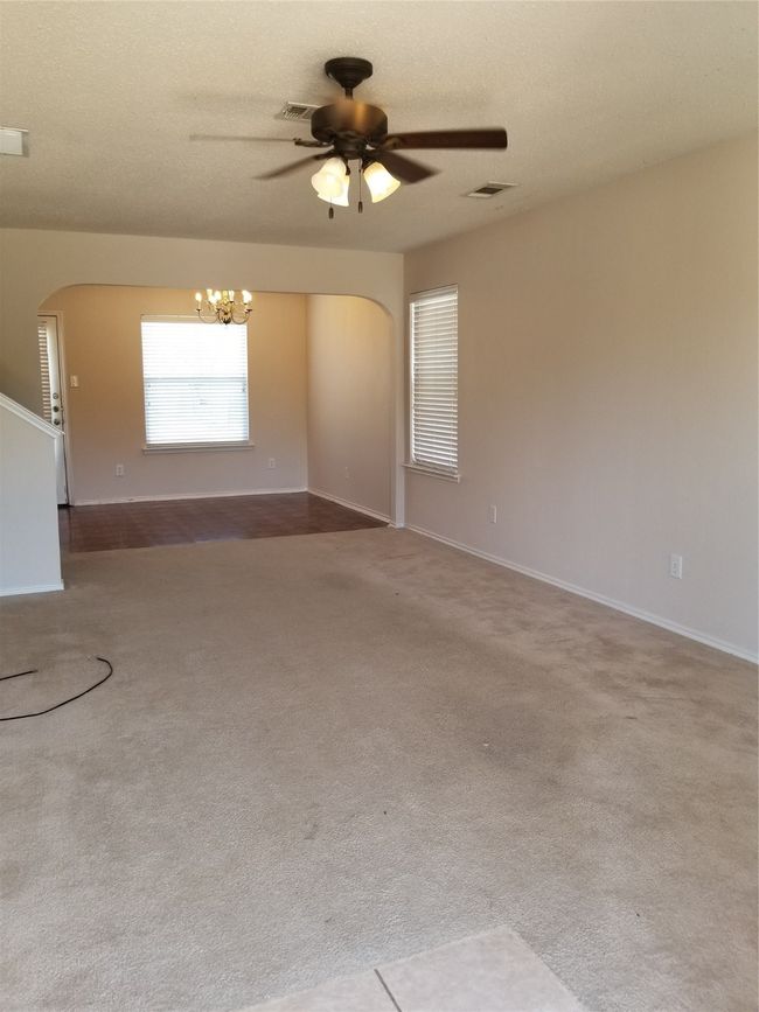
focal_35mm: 26
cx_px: 380
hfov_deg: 53.1
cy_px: 506
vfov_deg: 67.3
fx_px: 760
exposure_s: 1/60
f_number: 1.7
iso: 64
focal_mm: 4.25
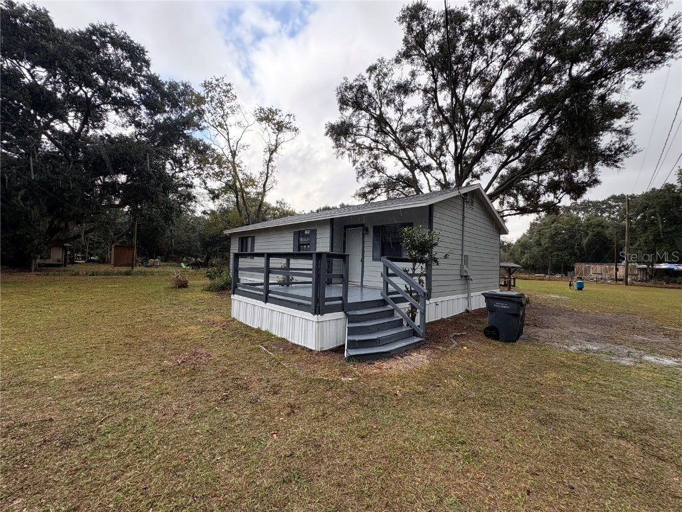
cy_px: 256
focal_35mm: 14
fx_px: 276
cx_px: 341
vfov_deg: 85.7
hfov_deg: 102.1
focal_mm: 2.22
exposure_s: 1/246
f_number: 2.2
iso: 64
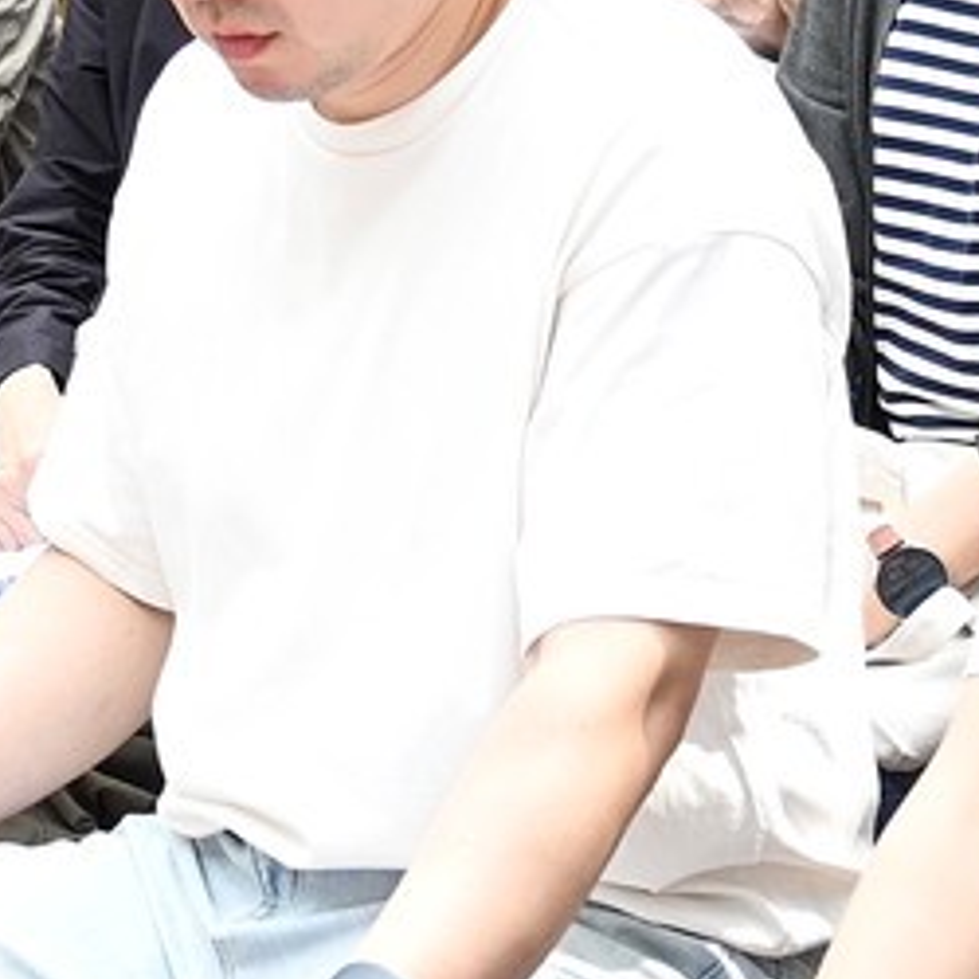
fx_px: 7519
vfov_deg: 7.4
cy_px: 343
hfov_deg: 7.4
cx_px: 662
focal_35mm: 235
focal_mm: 36
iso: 400
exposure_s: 1/200
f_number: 5.3
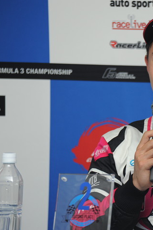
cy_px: 115
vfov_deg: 6.8
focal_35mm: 302
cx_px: 168
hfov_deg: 4.5
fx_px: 1925
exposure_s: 1/250
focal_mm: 200
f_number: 5.6
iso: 800
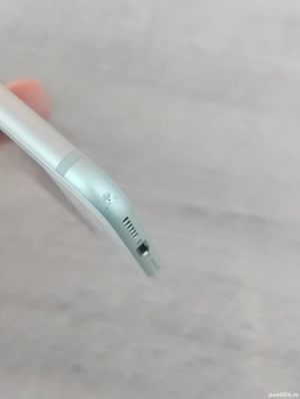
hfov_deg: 27.0
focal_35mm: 54
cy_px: 200
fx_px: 624
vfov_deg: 35.5
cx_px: 150
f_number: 1.9
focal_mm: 5.52
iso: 1250
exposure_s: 1/100
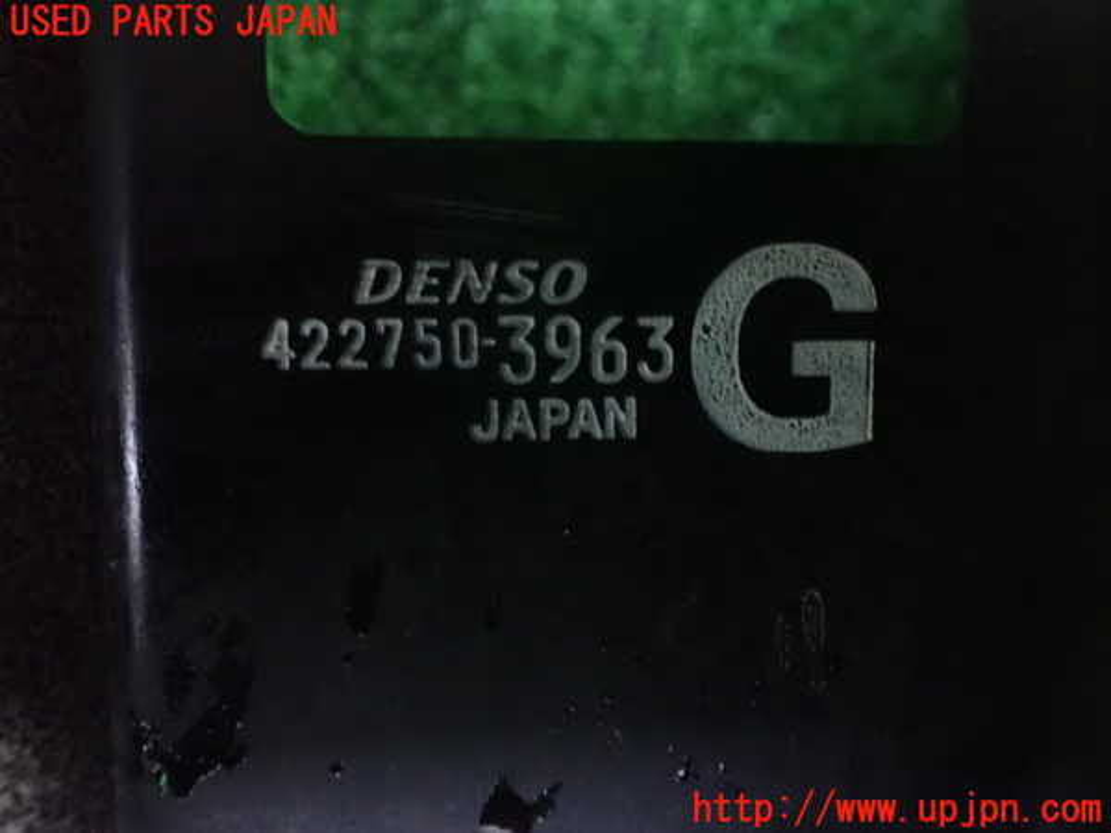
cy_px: 416
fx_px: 963
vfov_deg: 46.8
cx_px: 556
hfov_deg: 60.0
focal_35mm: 30
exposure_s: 1/13
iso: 1600
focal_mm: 5.4
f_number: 2.3
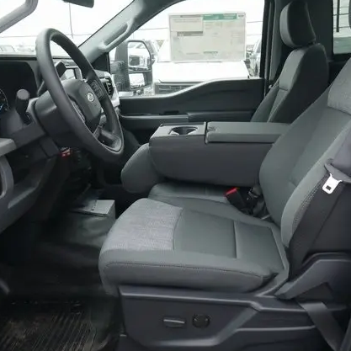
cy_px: 154
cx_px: 193
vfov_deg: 43.8
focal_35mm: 38
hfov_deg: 43.8
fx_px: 436
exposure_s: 1/200
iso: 200
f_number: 5
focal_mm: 14
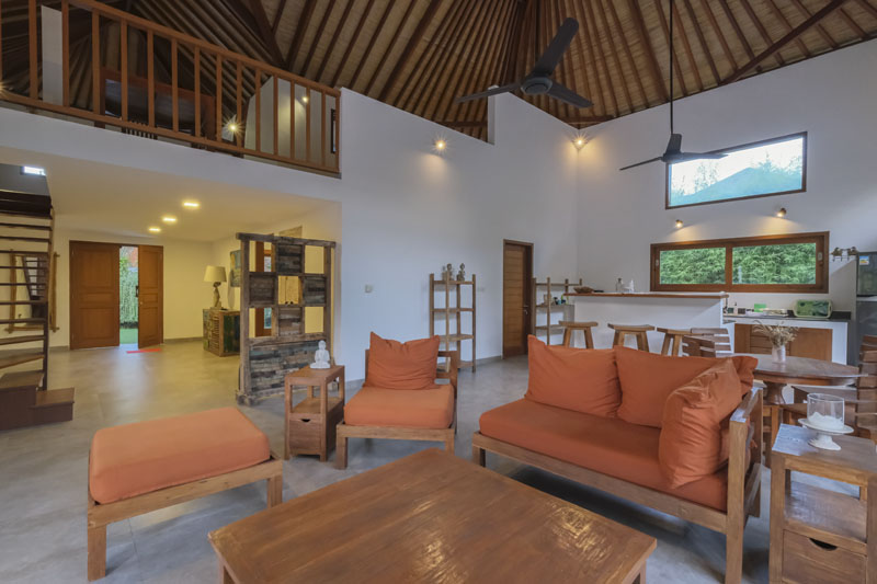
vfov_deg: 77.3
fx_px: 365
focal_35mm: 15
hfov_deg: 100.4
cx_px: 438
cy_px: 292
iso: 6400
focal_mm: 10
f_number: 10
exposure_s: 1/17
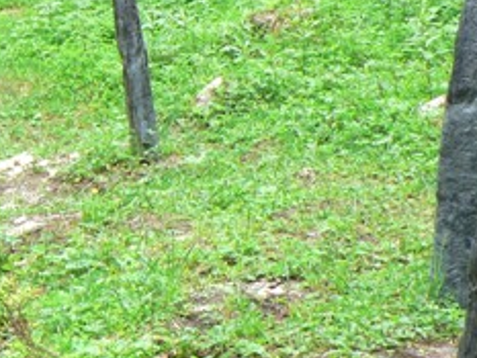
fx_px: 1365
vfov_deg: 14.9
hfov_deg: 18.3
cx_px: -164
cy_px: 106
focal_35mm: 99
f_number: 2.8
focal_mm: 6
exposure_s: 1/50
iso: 80
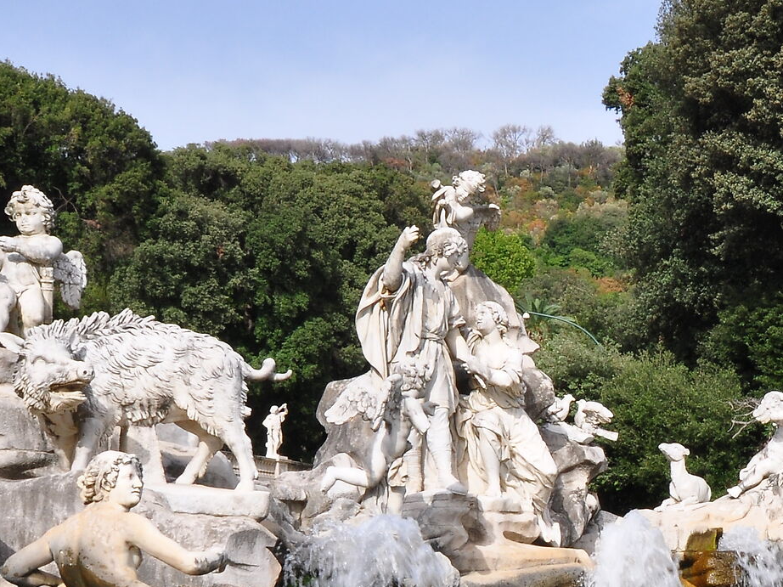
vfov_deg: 19.2
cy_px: 555
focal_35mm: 75
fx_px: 1696
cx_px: 812
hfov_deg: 24.6
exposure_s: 1/50
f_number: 22
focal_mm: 20
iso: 250
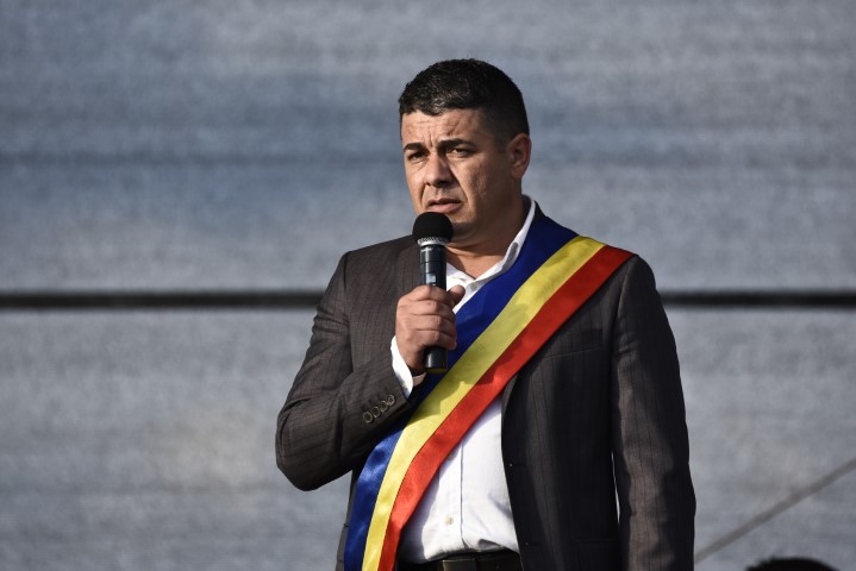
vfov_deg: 2.1
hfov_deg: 3.1
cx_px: 428
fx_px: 15699
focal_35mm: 660
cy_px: 286
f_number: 6
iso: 400
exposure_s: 1/500
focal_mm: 440
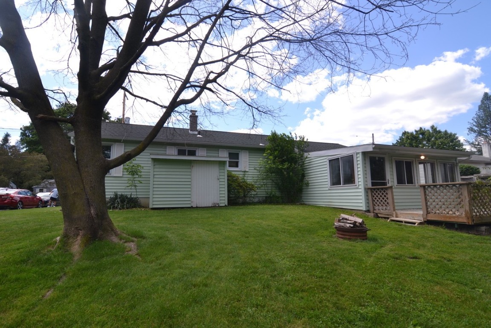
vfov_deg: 72.1
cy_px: 164
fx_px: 225
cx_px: 246
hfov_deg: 95.0
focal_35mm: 16
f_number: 6.3
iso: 100
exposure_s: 1/160
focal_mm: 11
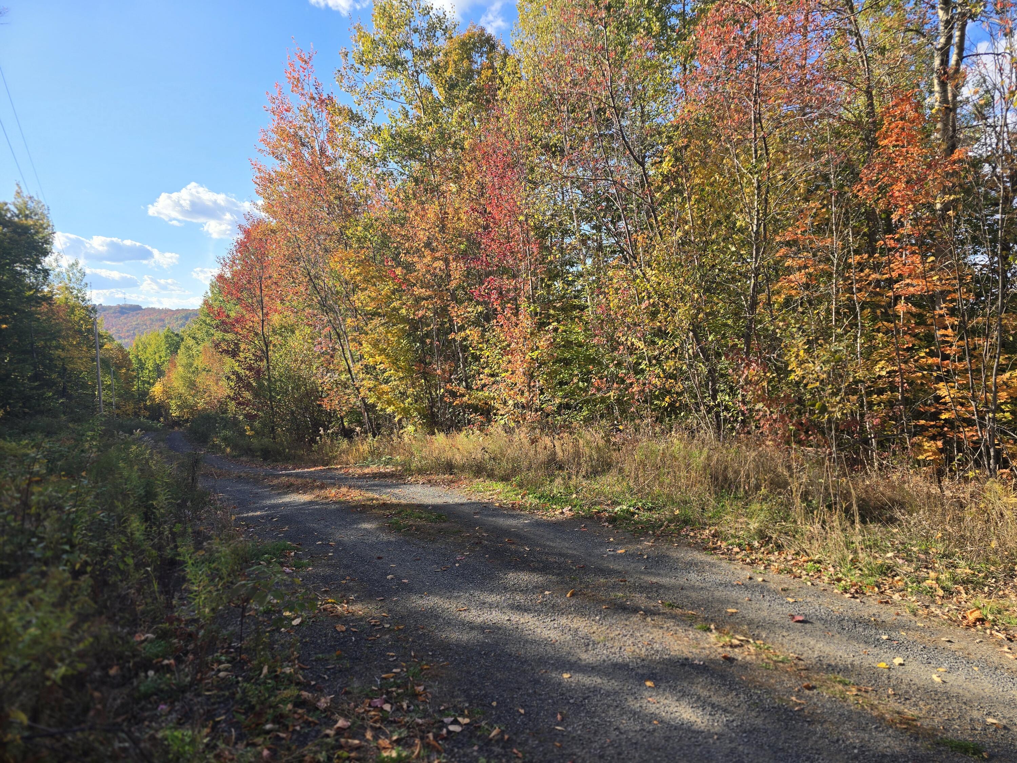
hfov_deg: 73.9
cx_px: 508
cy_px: 382
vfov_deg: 58.9
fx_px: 676
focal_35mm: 23
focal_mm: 6.3
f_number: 1.7
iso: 12
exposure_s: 1/467
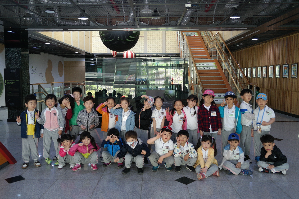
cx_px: 150
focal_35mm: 30
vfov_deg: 43.6
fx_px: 249
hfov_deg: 61.9
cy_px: 100
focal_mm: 20
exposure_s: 1/40
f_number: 3.5
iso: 400
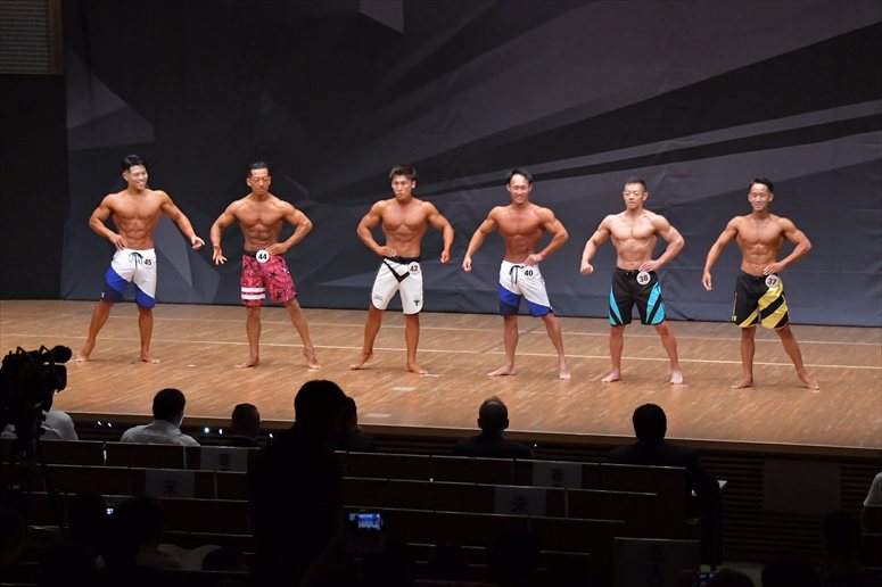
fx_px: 2865
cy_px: 294
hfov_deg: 17.5
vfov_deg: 11.7
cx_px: 441
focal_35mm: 117
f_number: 5.6
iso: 6400
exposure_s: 1/400
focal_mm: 78
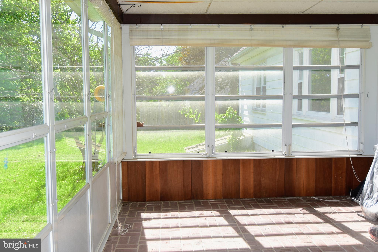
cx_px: 189
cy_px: 126
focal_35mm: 36
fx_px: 378
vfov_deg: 36.9
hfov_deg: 53.1
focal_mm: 24
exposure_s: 1/200
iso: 400
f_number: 11
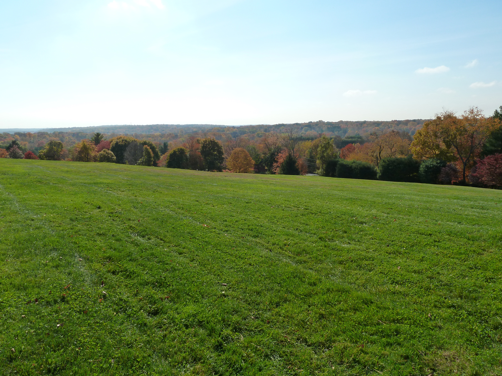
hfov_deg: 69.4
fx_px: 363
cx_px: 251
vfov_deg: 54.9
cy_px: 188
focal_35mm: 25
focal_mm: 4.1
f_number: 5.6
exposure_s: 1/400
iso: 125
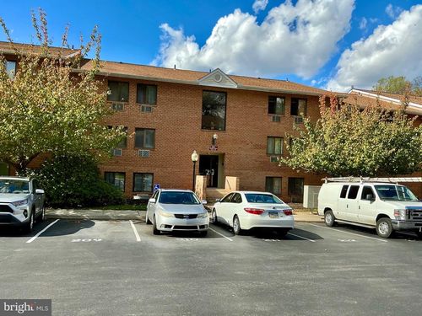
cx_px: 211
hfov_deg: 63.4
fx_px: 341
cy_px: 158
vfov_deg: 49.7
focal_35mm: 28
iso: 25
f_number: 1.8
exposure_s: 1/1534
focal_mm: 3
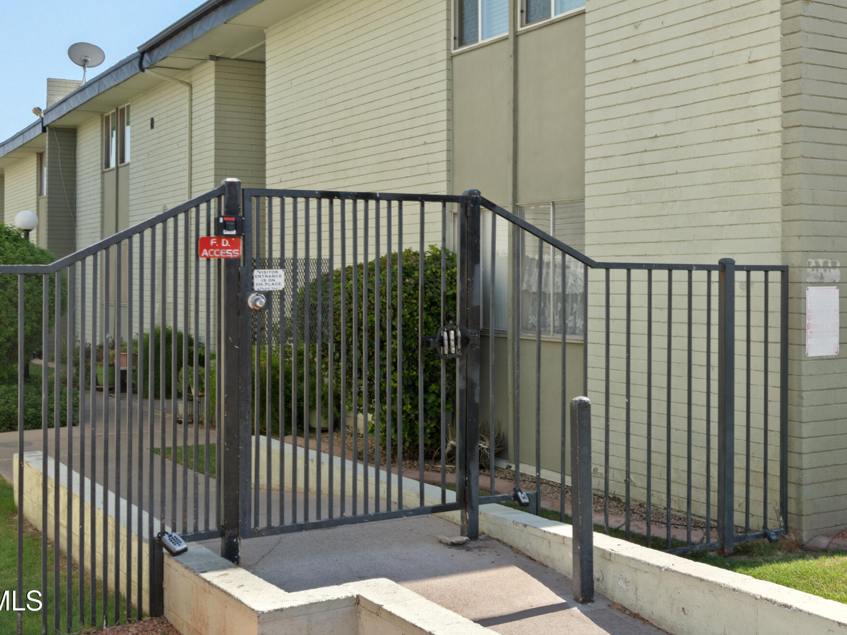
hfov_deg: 40.4
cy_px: 163
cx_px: 604
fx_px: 1126
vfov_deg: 31.0
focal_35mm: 46
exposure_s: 1/100
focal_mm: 28
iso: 500
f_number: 11
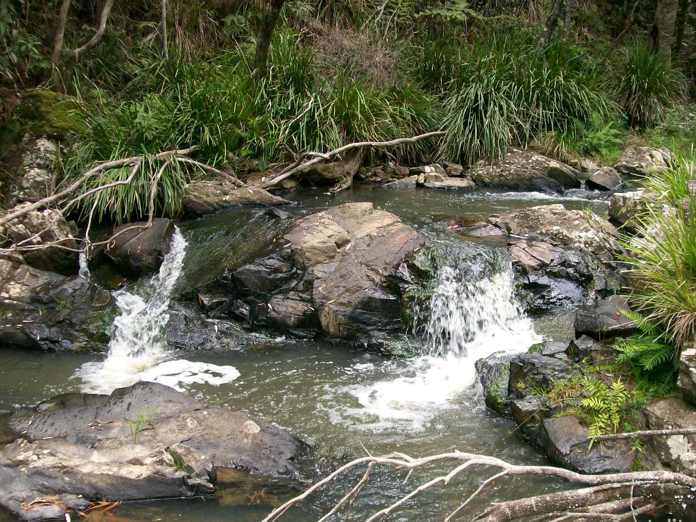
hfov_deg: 47.9
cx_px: 344
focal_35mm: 39
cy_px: 279
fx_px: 784
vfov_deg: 36.8
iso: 140
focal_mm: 6
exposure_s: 1/98.8
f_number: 2.7
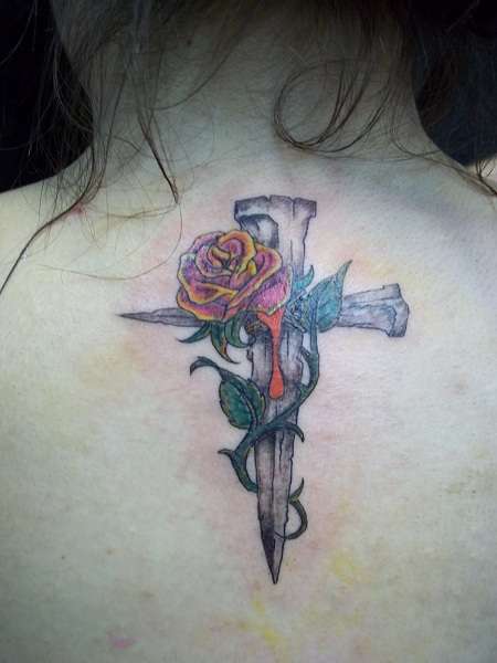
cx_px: 248
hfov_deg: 39.7
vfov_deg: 51.4
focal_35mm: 36
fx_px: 689
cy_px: 332
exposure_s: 1/15
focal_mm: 6.5
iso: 160
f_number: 3.1
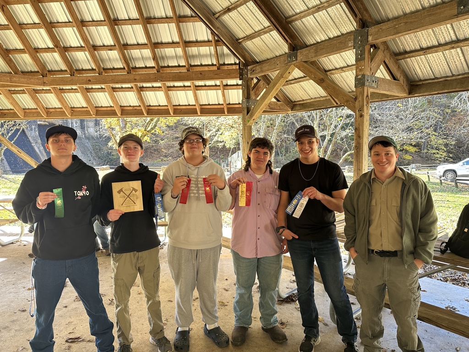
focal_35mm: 24
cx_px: 234
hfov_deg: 71.6
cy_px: 176
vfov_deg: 56.8
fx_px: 325
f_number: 1.78
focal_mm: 6.86
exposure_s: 1/121
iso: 80
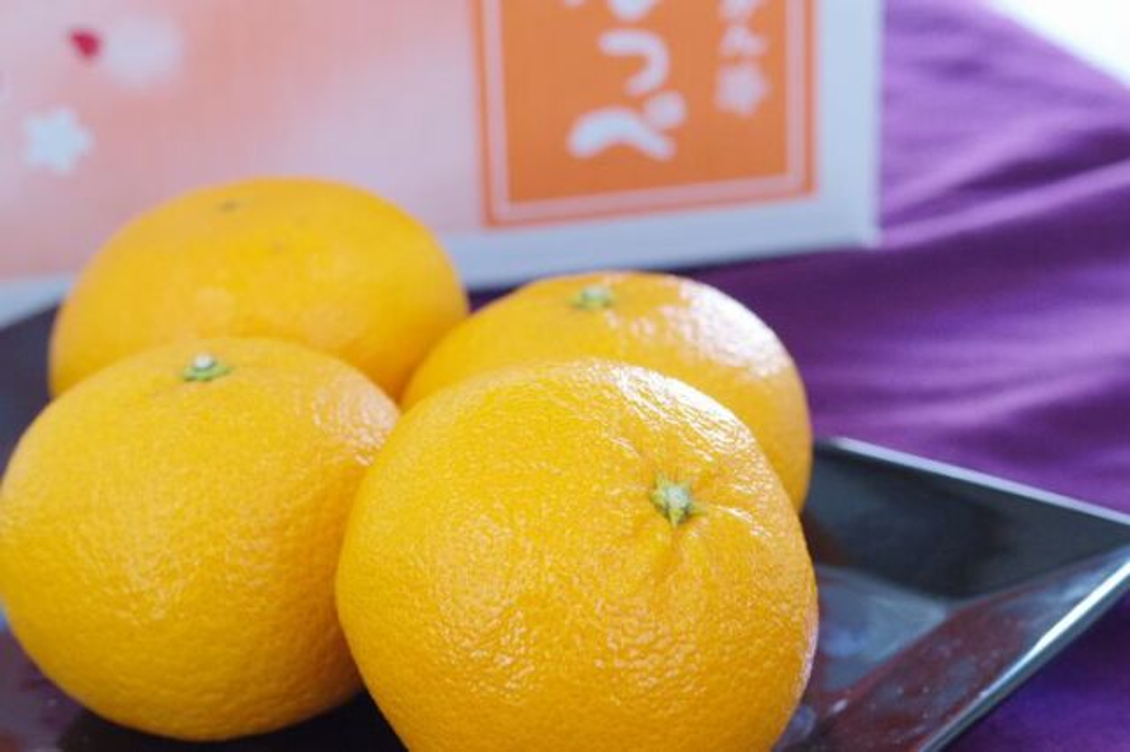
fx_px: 2353
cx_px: 565
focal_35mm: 75
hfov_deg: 27.0
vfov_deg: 18.2
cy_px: 376
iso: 3200
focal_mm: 50
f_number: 7.1
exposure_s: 1/100
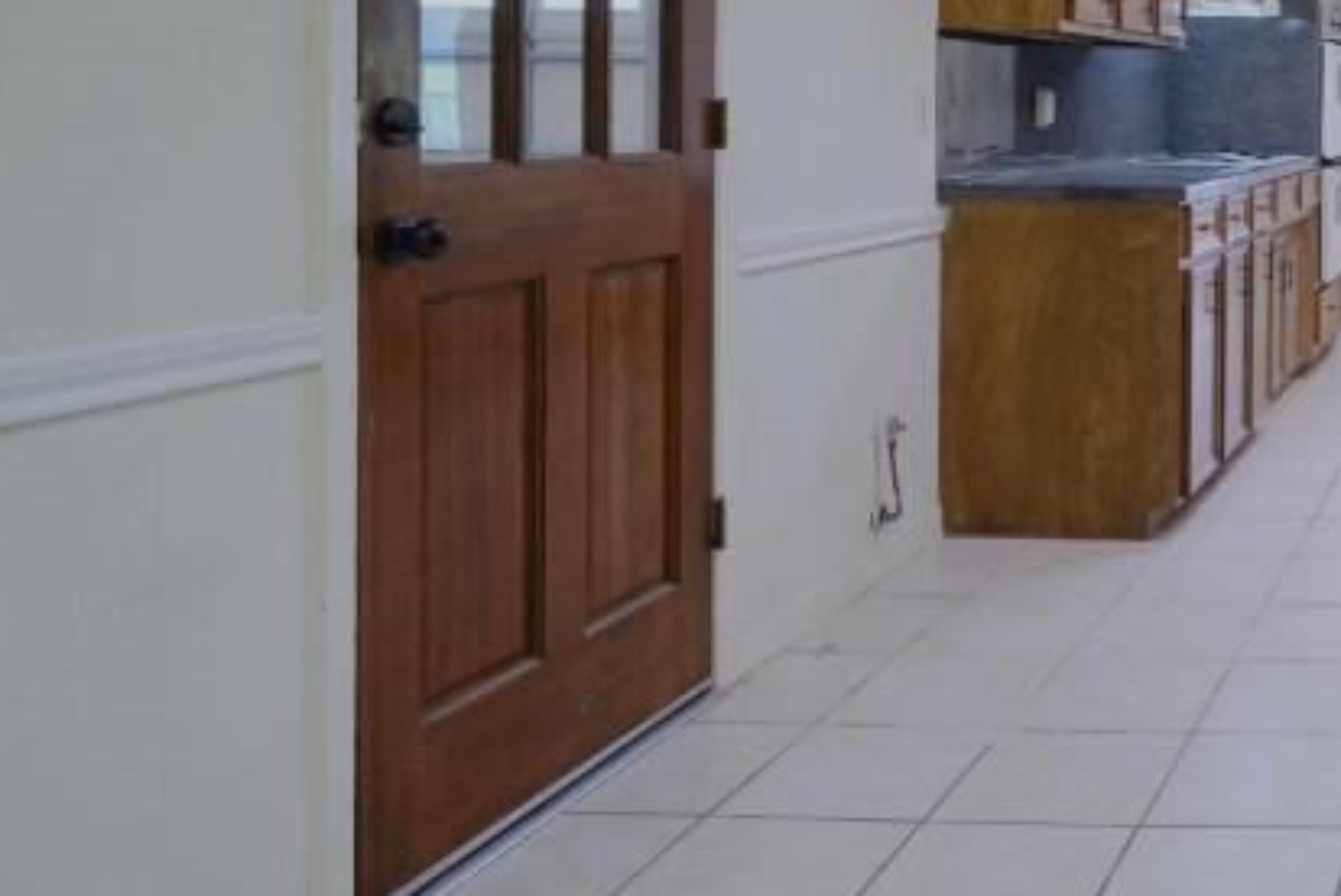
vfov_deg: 32.8
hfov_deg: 38.3
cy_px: 123
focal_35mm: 39
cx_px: 1567
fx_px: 1454
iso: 1600
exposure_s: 1/160
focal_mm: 14
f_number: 4
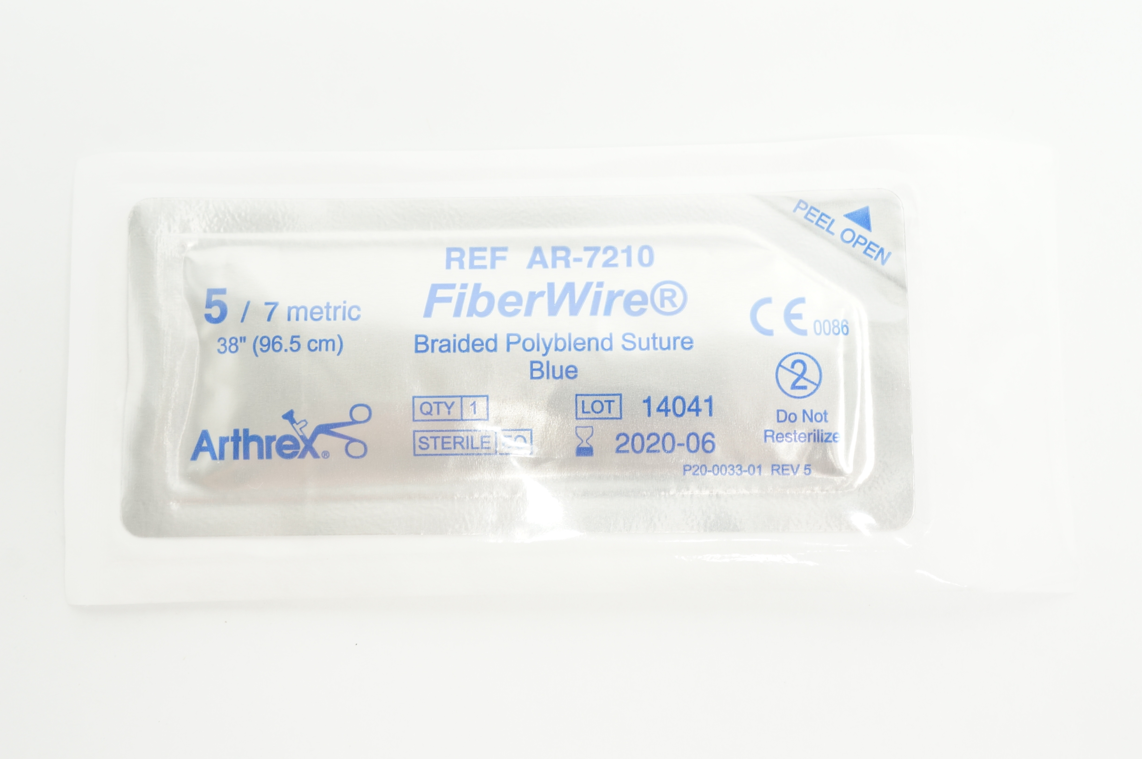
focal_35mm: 46
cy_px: 380
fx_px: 1473
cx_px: 571
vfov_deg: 28.9
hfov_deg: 42.4
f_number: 8
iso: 400
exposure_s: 1/15
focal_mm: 31
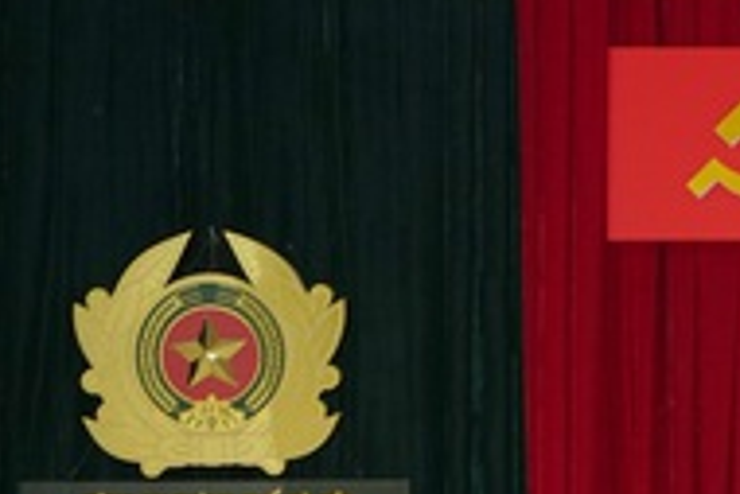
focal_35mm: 179
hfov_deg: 10.6
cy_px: 955
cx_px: 1425
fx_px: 3682
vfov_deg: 7.4
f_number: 3.5
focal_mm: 46
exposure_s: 1/200
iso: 1250
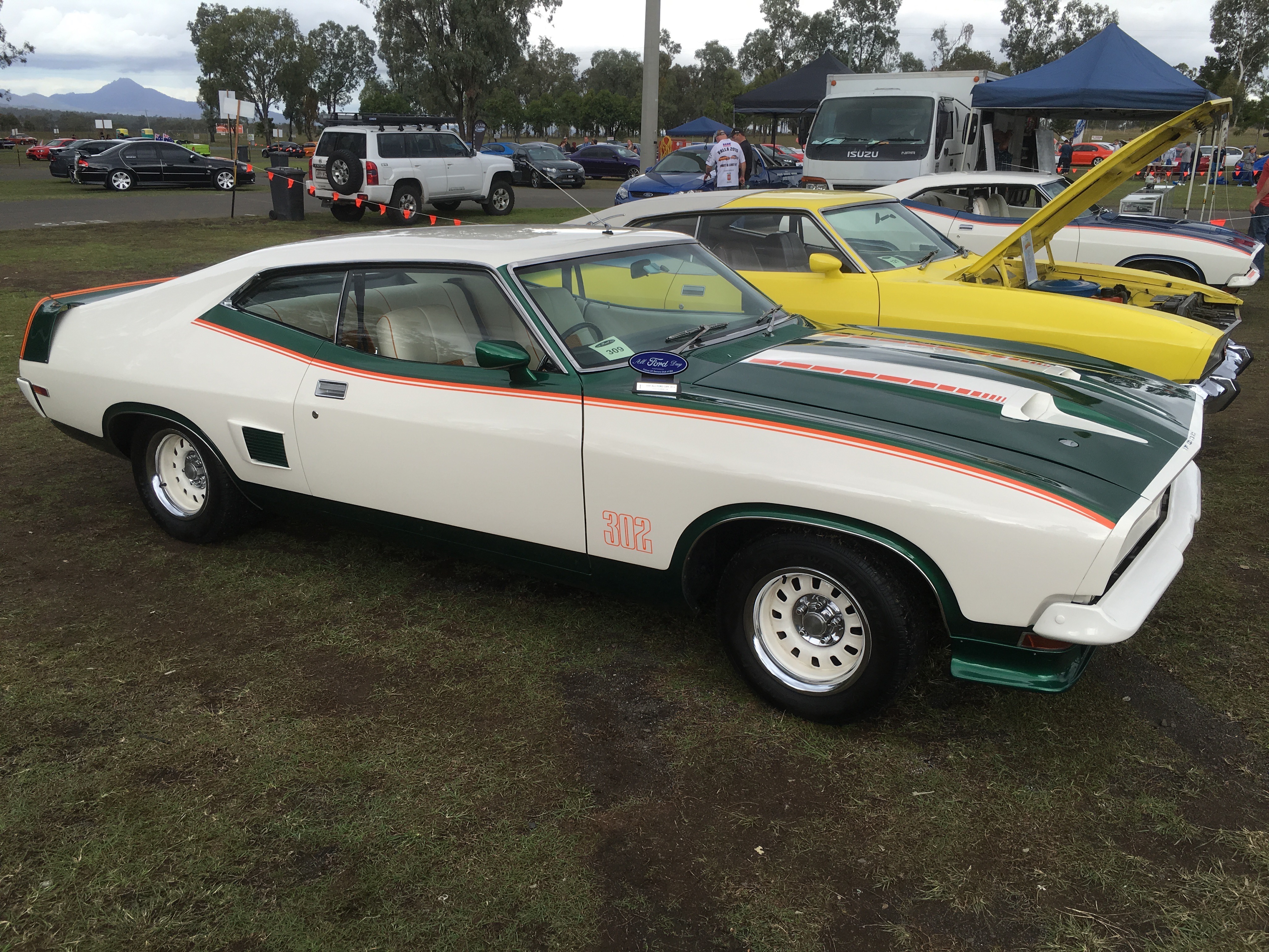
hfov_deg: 61.7
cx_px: 634
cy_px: 476
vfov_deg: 48.2
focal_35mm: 29
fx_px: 1063
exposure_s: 1/469
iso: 25
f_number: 2.2
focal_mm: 4.15
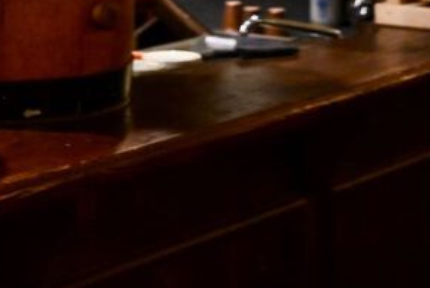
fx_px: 1614
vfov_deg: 8.8
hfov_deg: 15.1
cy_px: -507
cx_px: 118
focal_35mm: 135
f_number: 2.8
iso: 4500
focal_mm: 24
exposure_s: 1/60
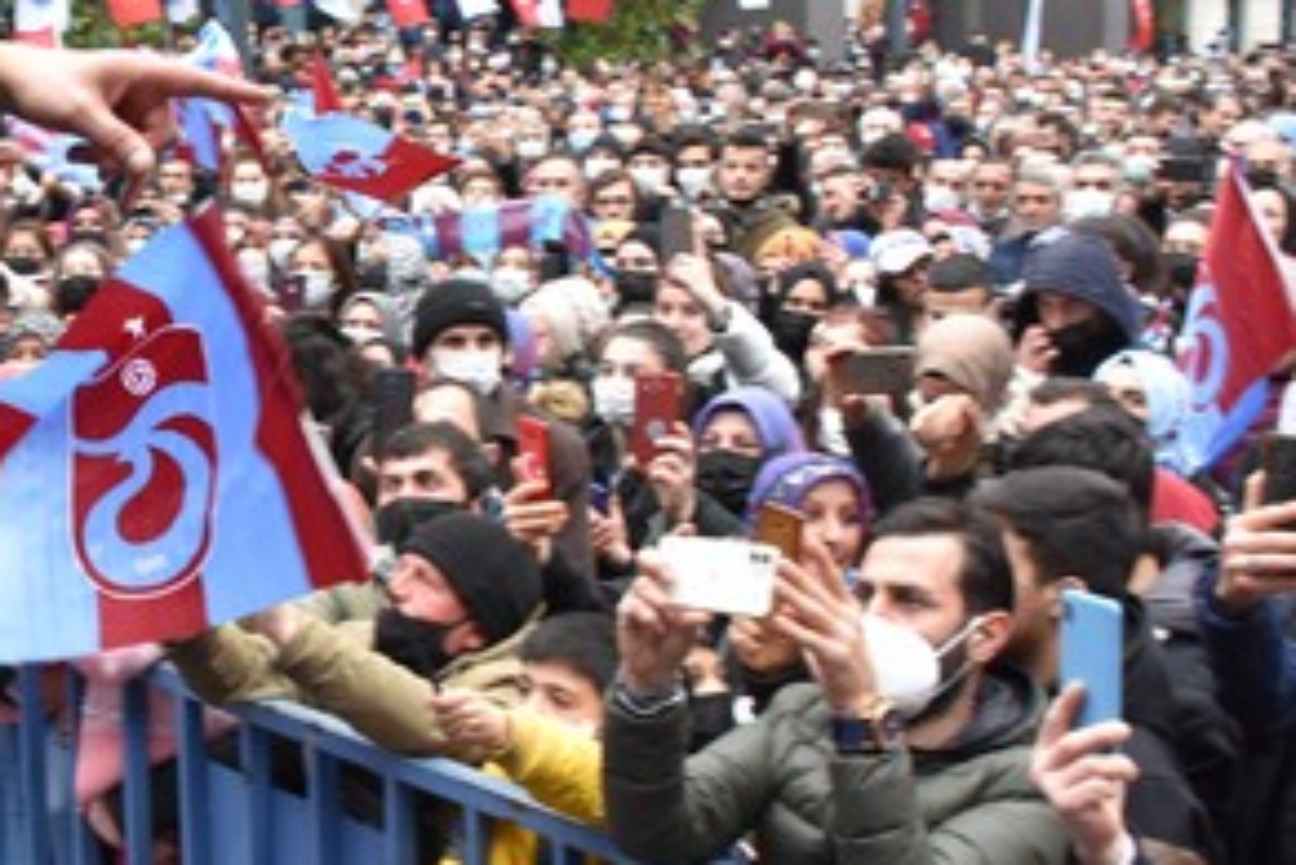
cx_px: 142
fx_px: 2233
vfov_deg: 21.9
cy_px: 366
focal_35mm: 62
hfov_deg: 31.0
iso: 800
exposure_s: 1/80
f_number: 4.5
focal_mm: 18
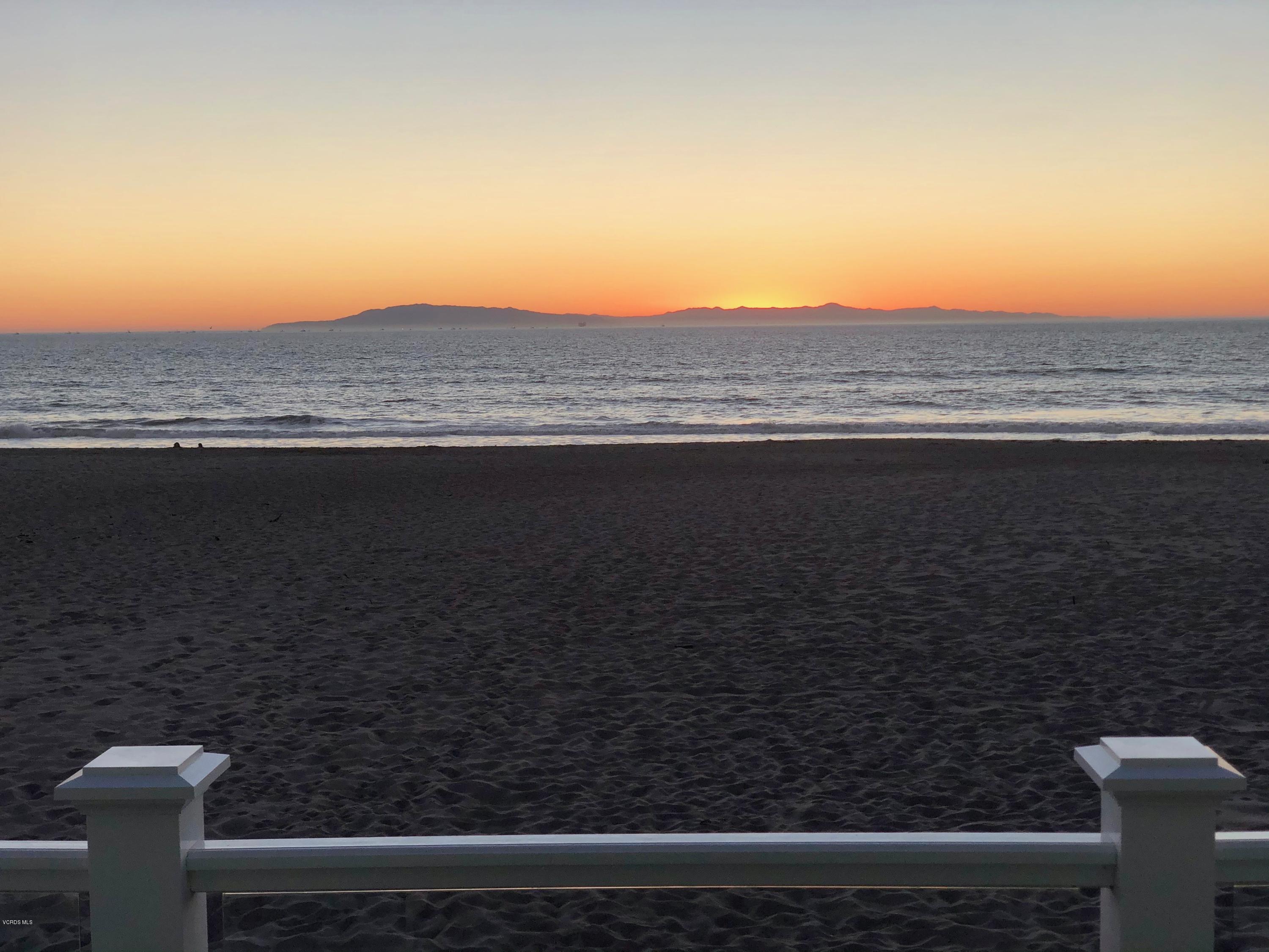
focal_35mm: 52
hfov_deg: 36.8
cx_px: 634
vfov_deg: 28.0
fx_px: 1906
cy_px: 476
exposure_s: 1/151
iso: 16
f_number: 2.4
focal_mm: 6
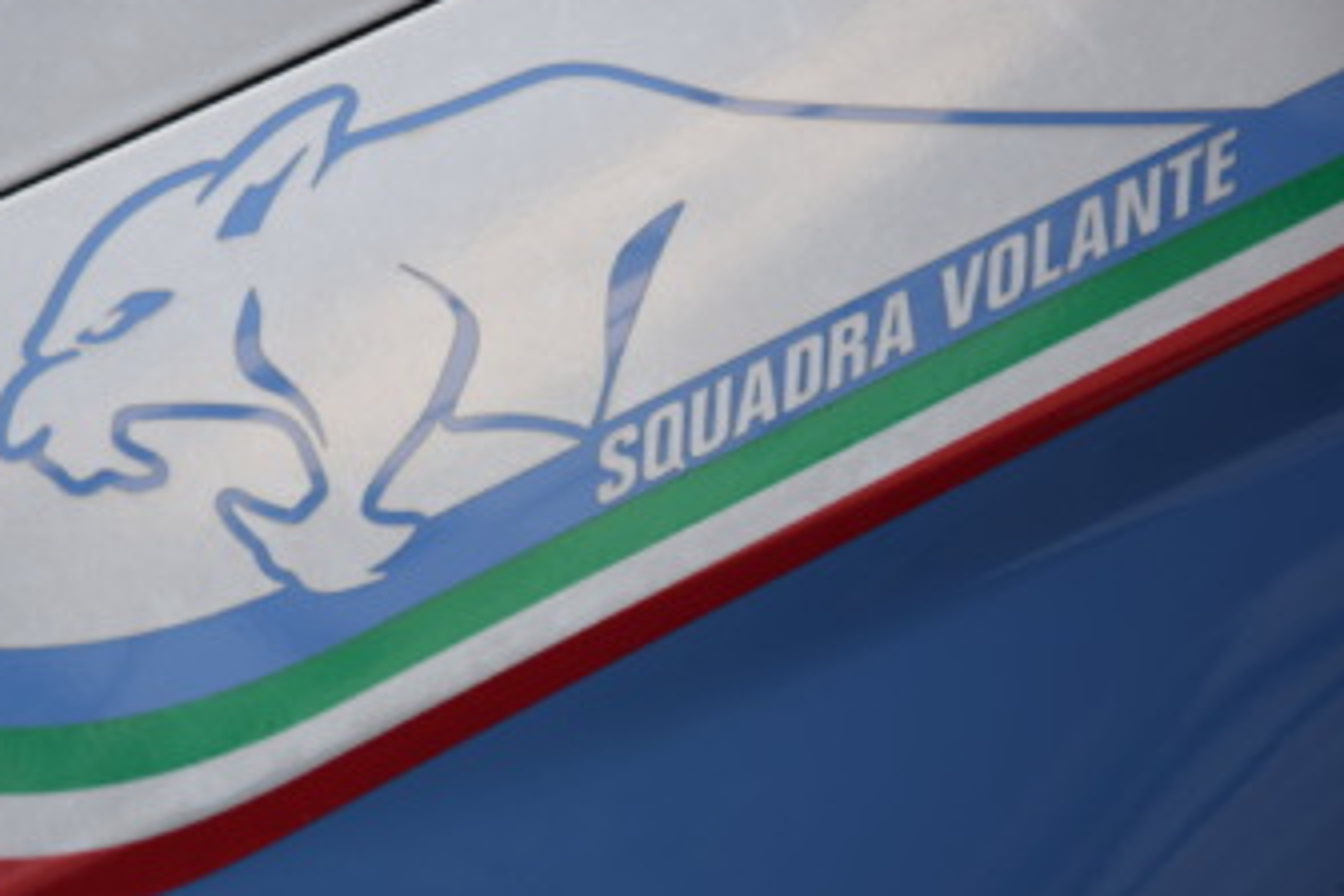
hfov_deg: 12.2
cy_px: 468
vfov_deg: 8.1
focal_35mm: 169
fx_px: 6309
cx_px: 524
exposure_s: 1/80
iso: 100
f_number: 5.6
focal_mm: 90
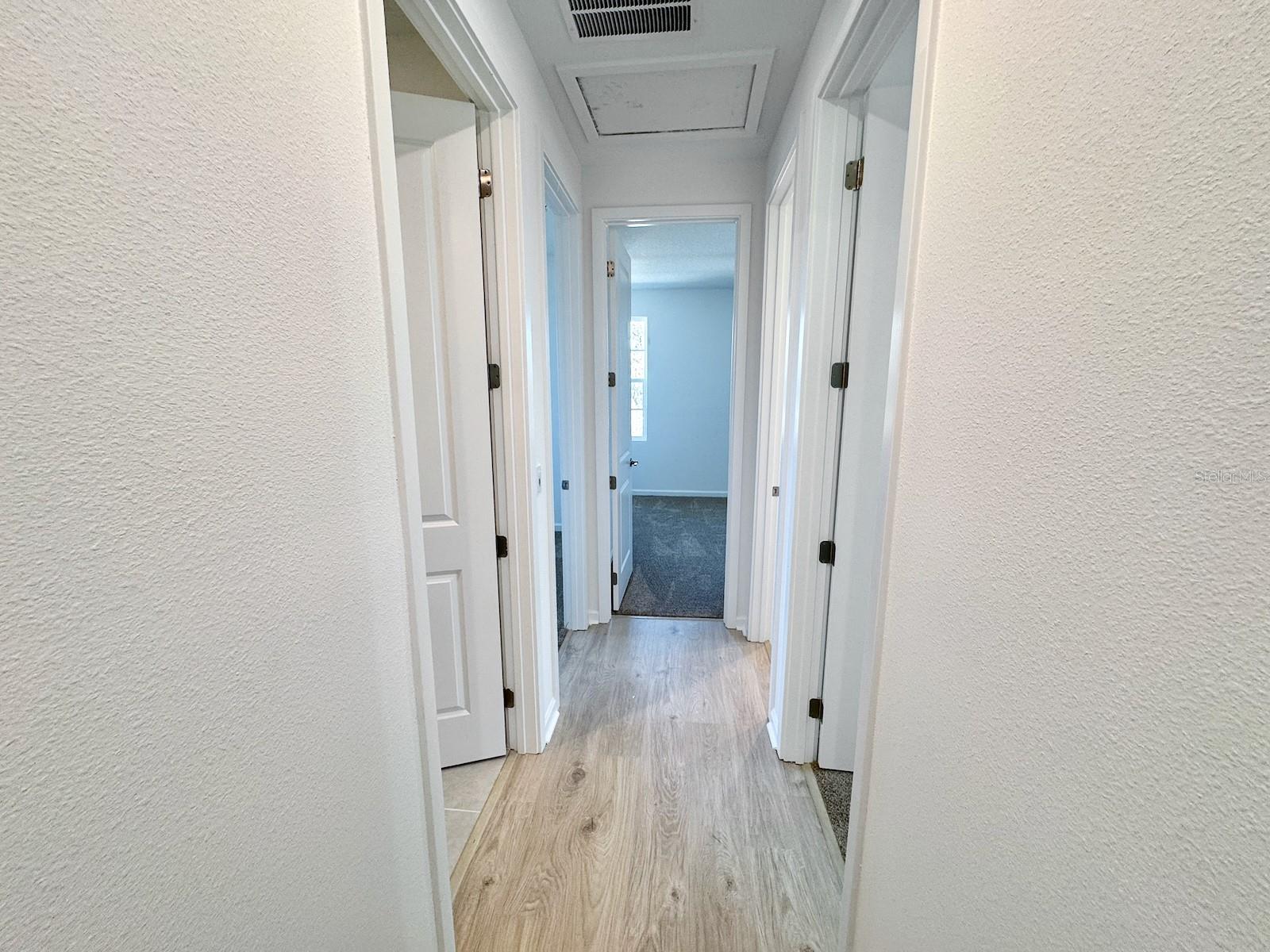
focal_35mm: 14
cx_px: 635
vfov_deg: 85.7
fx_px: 514
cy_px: 476
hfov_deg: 102.1
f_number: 2.2
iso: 125
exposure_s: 1/120
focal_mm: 2.22
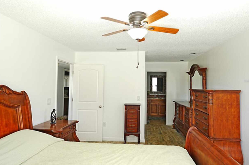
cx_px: 128
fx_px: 152
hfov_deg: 78.6
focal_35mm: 22
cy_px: 81
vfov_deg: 57.2
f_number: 2.8
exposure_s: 1/25
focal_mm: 14
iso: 64
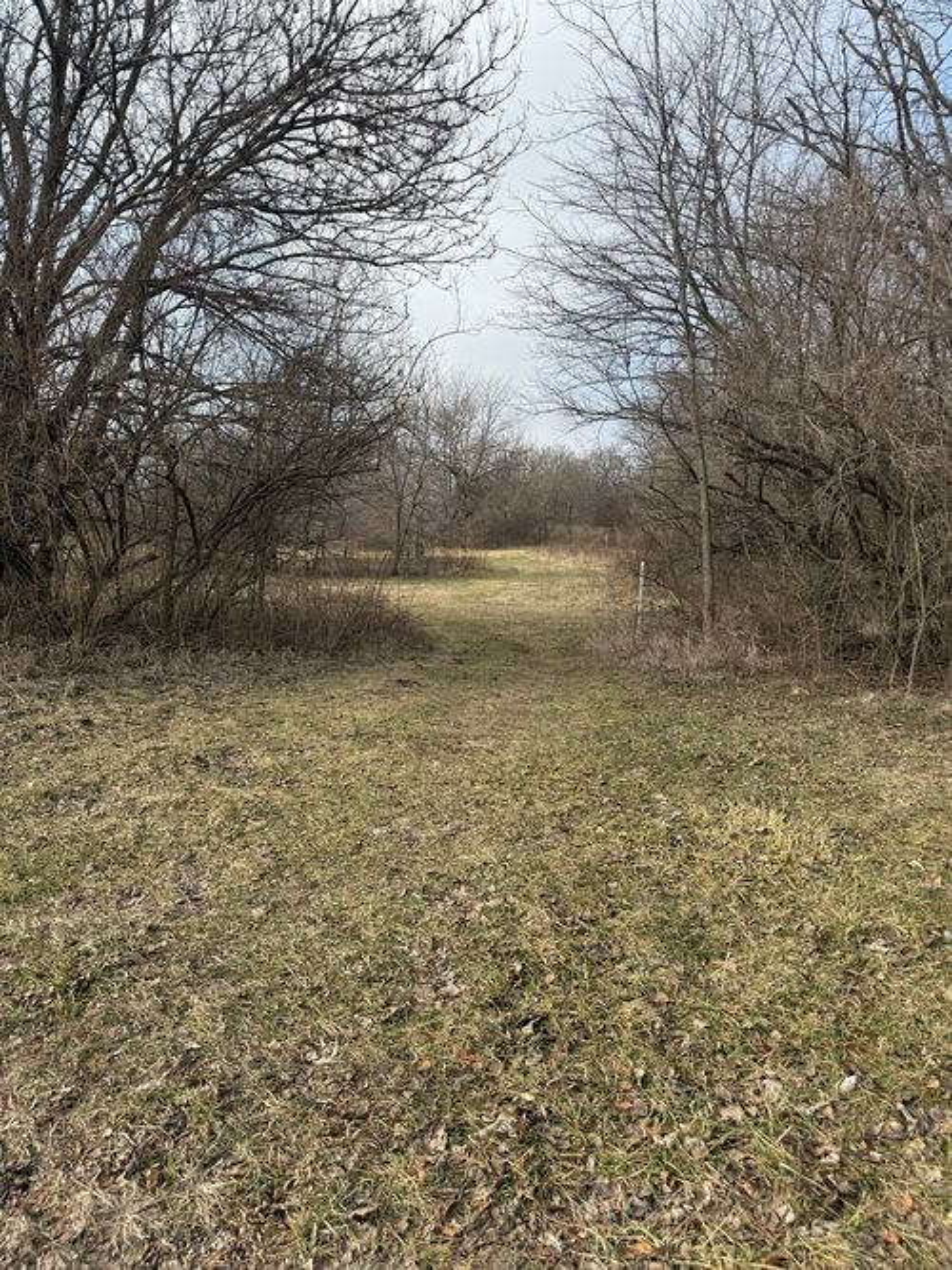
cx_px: 476
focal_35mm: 24
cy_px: 635
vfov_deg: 71.6
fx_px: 880
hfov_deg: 56.8
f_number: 1.78
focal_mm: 6.76
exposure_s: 1/2110
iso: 80
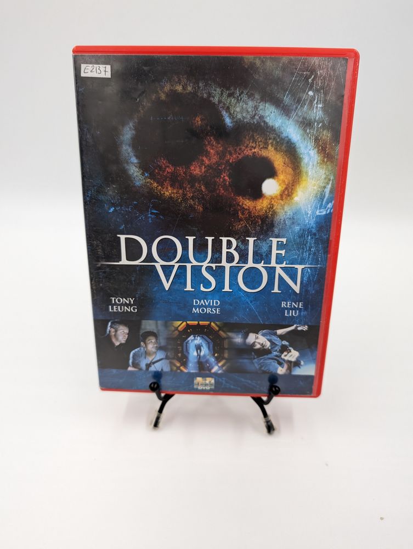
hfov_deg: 56.9
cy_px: 274
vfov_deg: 71.5
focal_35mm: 24
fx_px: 381
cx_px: 206
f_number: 1.68
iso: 842
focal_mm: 6.9
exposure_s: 1/458
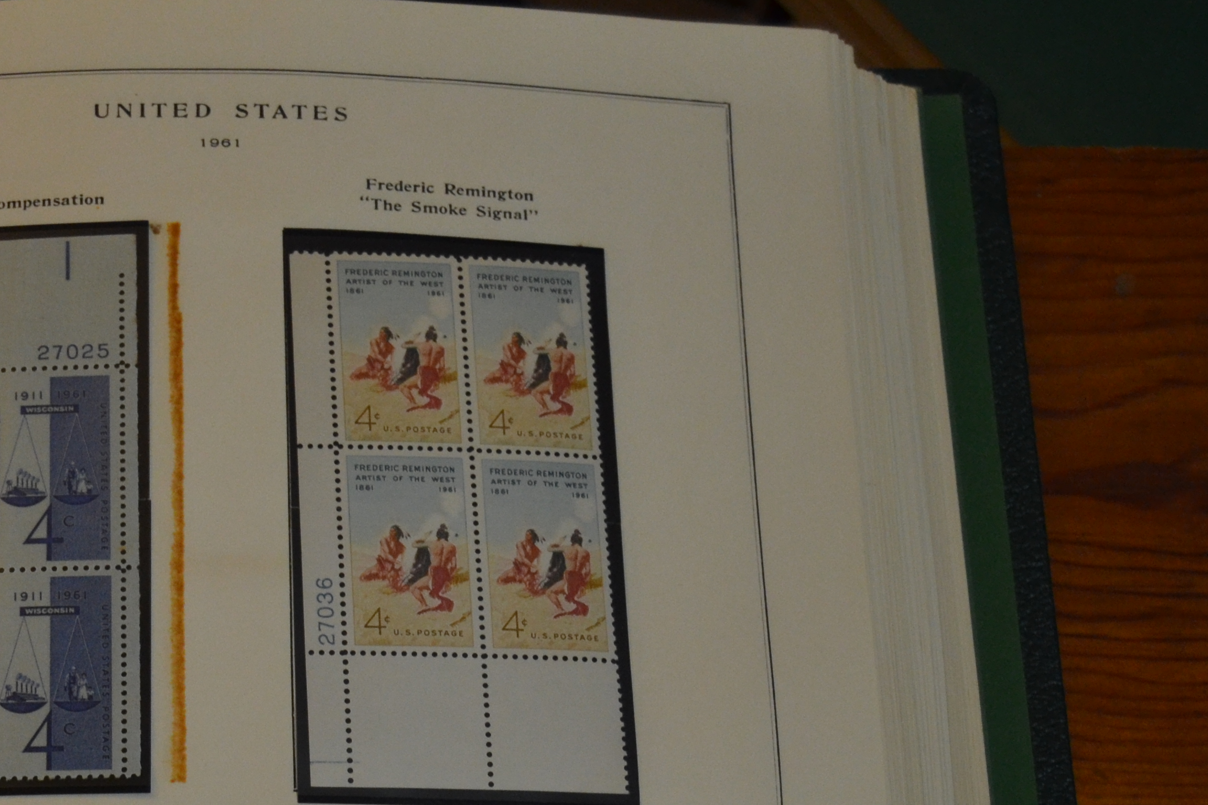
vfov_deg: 16.3
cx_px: 80
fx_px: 2751
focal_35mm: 82
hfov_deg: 24.0
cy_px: 782
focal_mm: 26
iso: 900
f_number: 4
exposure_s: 1/60
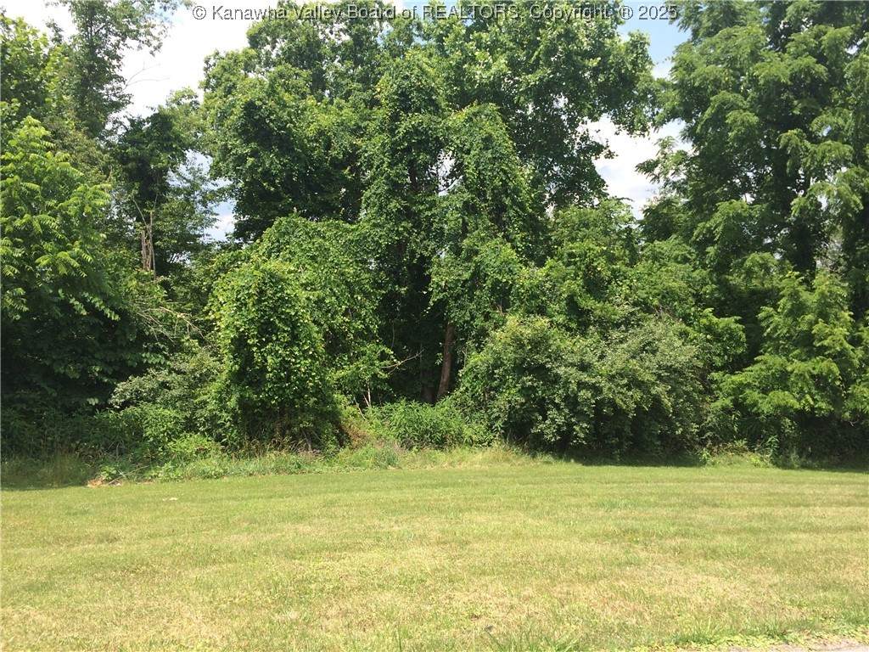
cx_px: 434
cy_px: 326
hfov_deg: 60.0
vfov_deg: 46.8
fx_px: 753
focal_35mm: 30
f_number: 2.2
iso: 32
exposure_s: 1/1053
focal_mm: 4.12
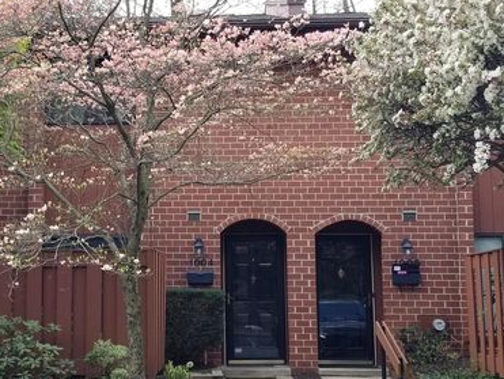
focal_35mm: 35
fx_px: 510
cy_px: 200
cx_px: 170
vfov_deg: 40.7
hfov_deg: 51.6
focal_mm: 4.25
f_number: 1.7
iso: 50
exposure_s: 1/454
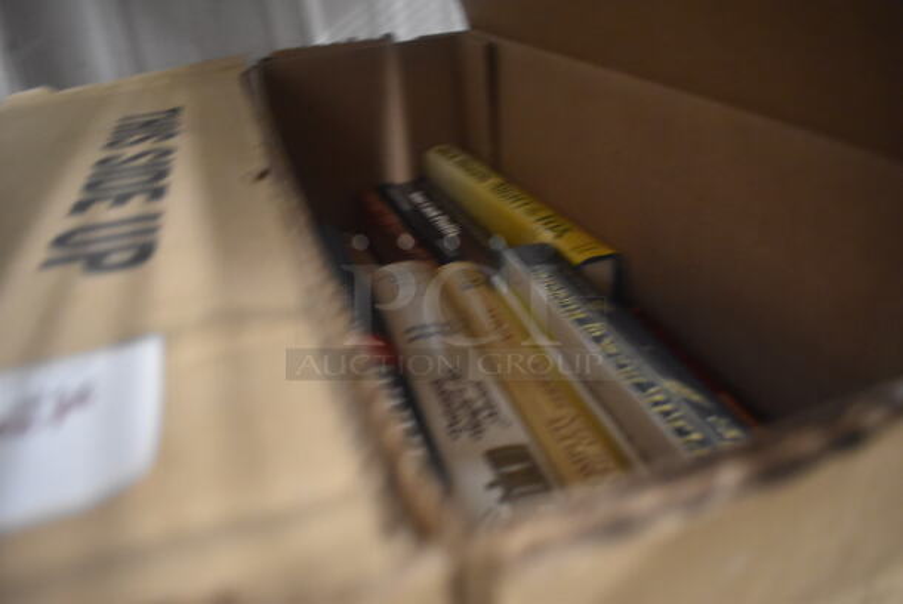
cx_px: 452
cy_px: 302
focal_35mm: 27
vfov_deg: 48.0
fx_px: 678
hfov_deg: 67.3
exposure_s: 1/30
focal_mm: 18
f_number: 3.5
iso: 3200
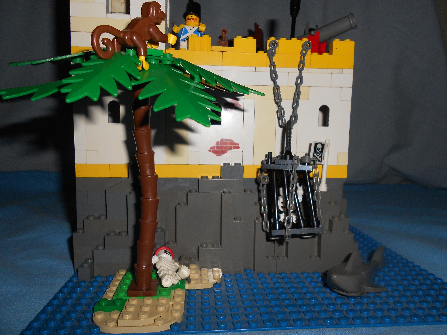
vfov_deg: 53.1
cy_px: 168
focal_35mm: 26
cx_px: 224
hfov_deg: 67.3
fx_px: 336
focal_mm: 4.6
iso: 80
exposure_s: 1/25
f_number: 8
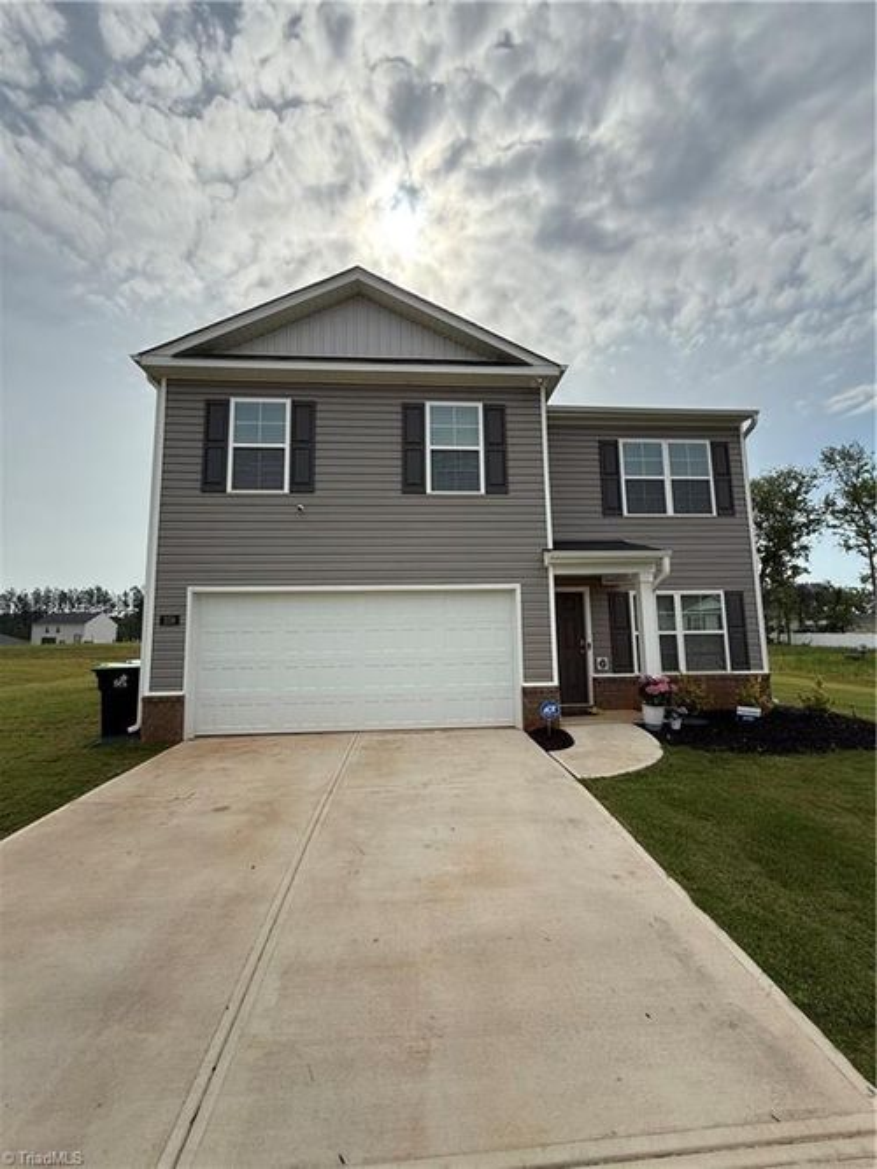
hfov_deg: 85.7
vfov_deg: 102.1
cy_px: 584
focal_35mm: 14
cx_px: 438
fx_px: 473
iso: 80
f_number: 2.2
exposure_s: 1/2976
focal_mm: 2.22
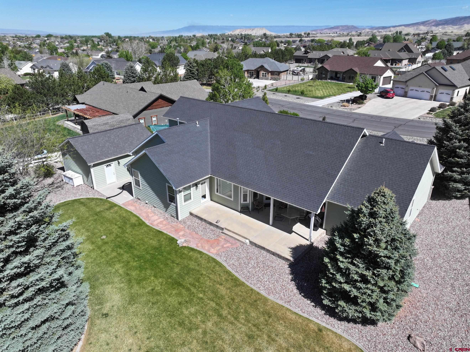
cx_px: 235
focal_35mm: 24
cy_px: 176
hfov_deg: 71.6
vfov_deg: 56.8
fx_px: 326
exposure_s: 1/2000
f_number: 2.8
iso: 100
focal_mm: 12.29
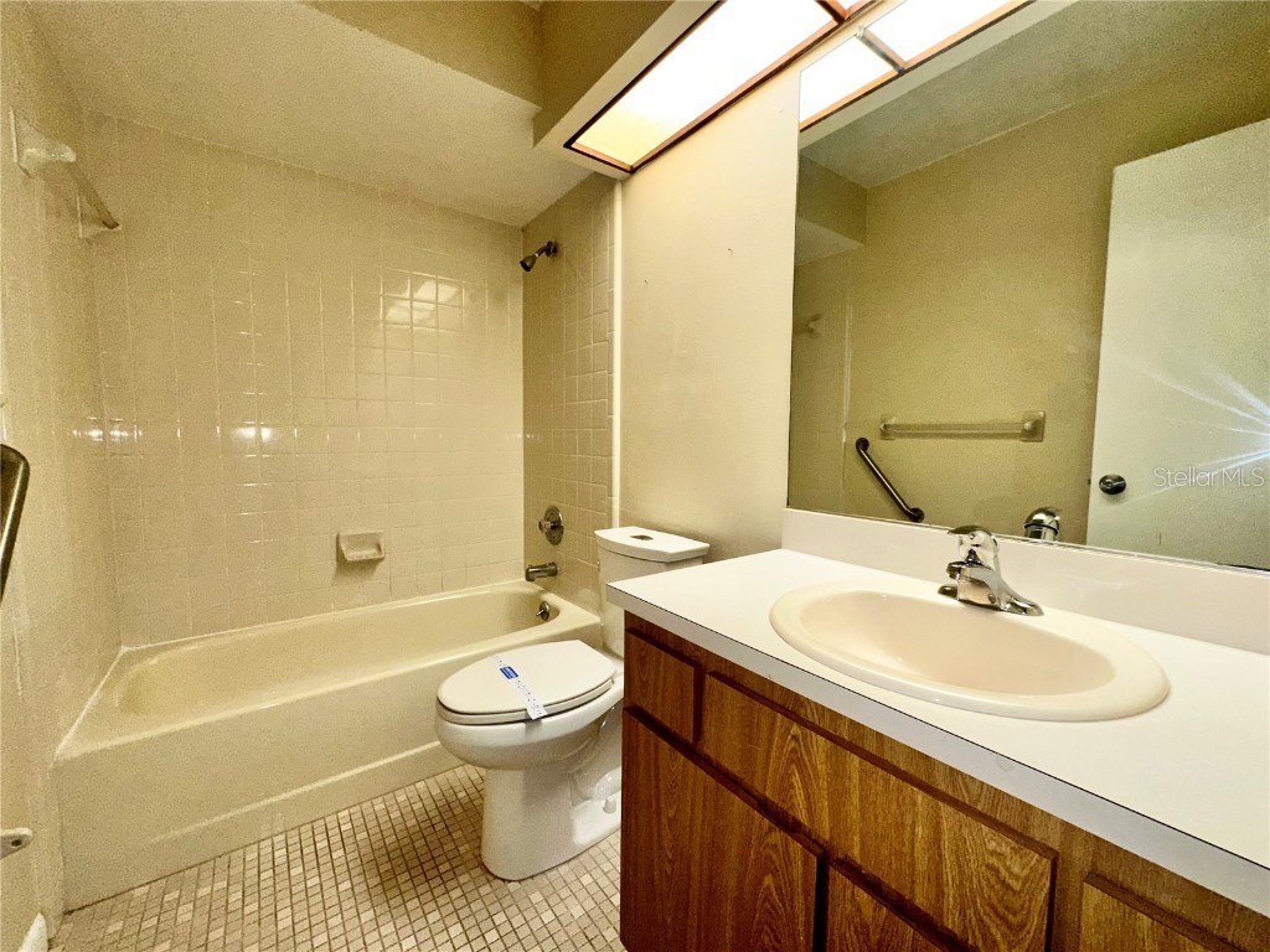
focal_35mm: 14
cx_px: 635
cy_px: 476
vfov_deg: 85.7
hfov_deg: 102.1
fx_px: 514
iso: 80
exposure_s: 1/122
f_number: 2.2
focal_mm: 2.22
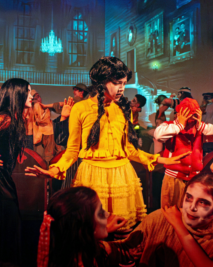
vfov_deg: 40.3
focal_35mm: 46
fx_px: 362
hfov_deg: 32.8
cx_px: 107
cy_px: 132
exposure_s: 1/200
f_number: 4
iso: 2500
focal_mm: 32
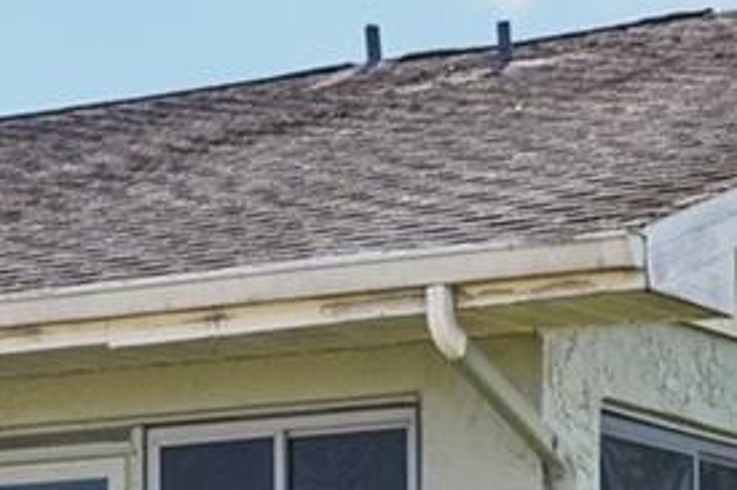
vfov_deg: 7.9
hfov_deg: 11.8
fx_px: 3517
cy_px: 552
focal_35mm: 172
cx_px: -48
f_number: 8
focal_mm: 29.5
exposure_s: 1/1000
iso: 400
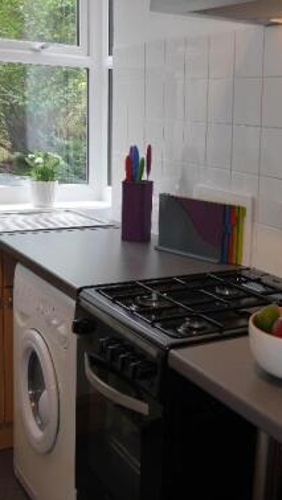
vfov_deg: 43.6
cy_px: 215
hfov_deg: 25.0
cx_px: 229
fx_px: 624
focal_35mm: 47
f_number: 3.5
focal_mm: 14
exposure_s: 1/80
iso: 160
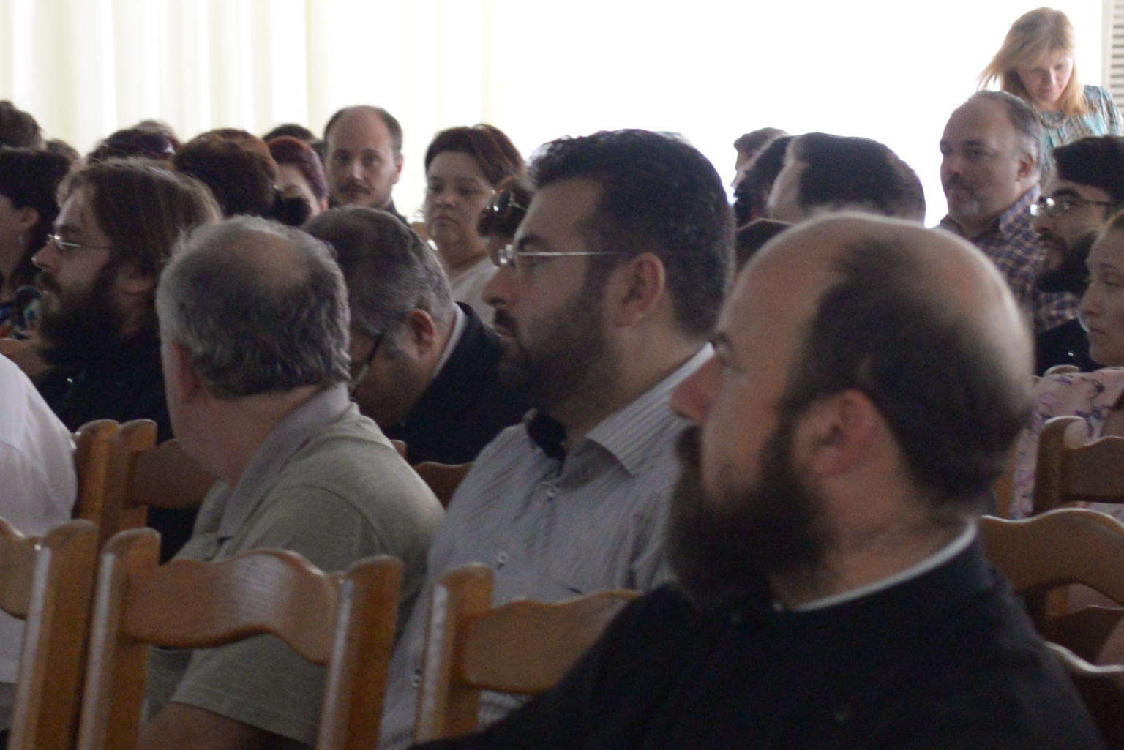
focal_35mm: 188
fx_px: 5871
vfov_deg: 7.3
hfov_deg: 10.8
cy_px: 260
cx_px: 18
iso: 2000
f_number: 4.5
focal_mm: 48
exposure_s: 1/80
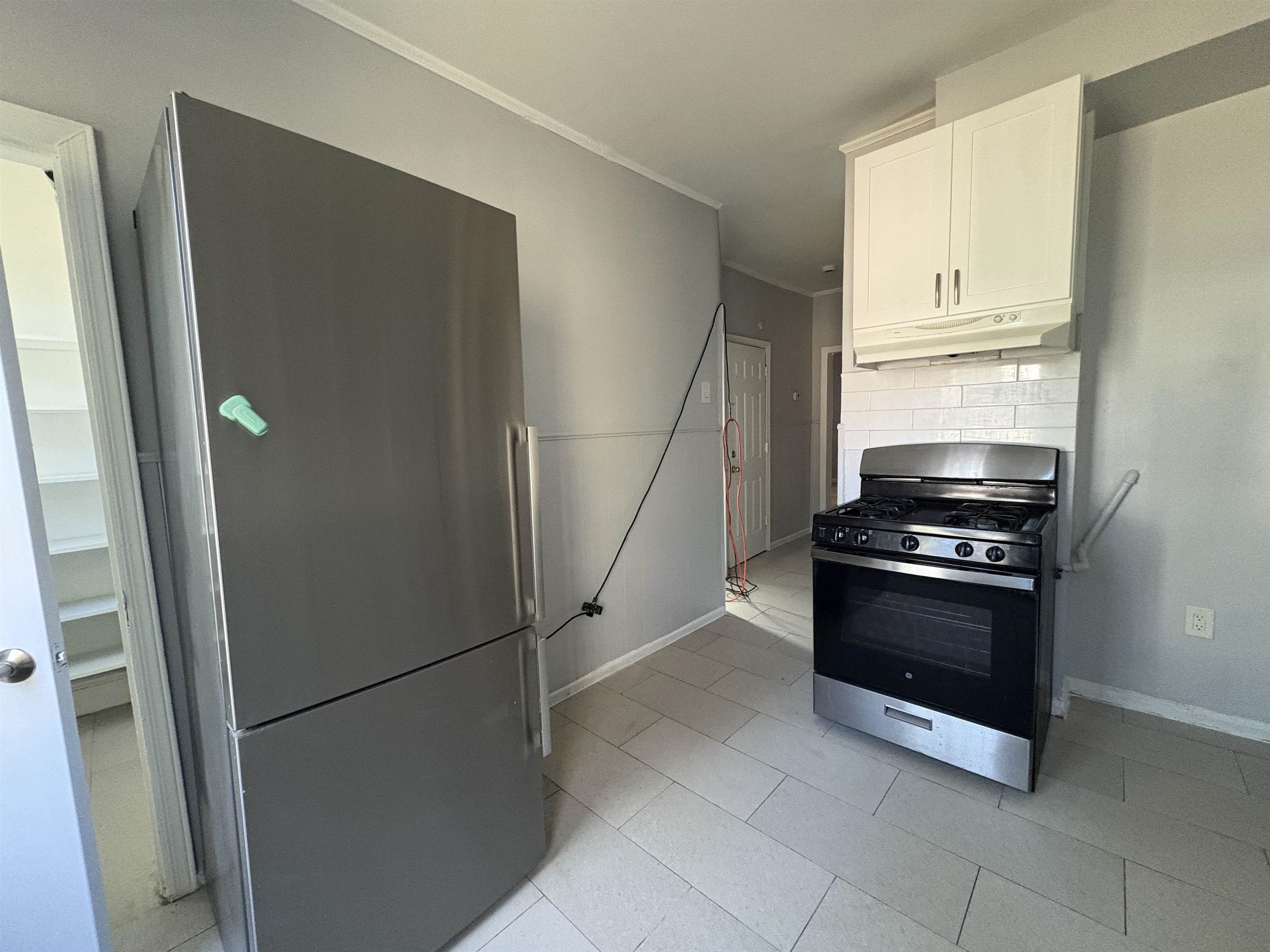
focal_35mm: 14
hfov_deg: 102.1
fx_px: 514
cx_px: 635
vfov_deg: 85.7
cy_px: 476
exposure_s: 1/60
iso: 640
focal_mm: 2.22
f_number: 2.2
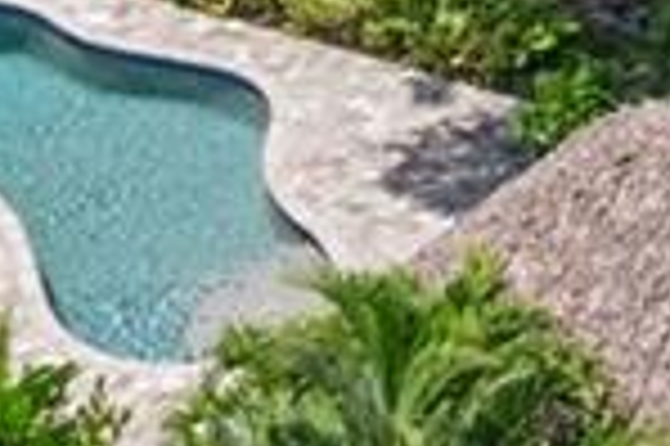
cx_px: 917
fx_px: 2807
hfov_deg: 13.1
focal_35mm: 151
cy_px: -538
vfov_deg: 8.5
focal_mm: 8.38
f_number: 2.8
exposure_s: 1/400
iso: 100
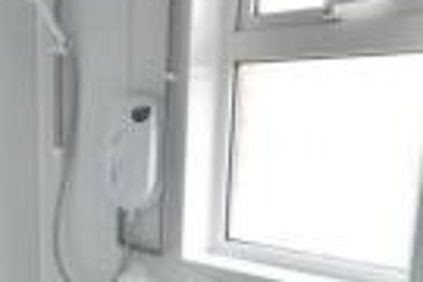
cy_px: 302
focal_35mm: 53
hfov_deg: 36.8
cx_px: 116
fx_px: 623
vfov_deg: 24.0
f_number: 3.5
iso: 800
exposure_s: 1/125
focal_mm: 10
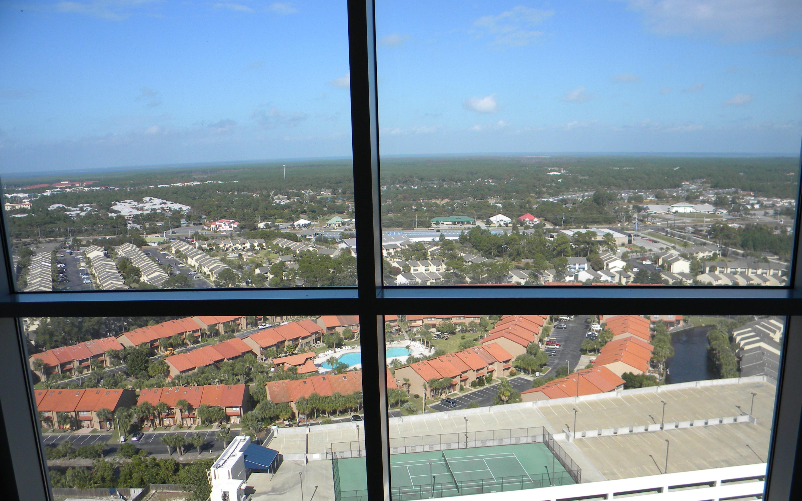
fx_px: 656
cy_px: 281
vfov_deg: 41.8
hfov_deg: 62.9
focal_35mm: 30
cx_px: 403
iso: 83
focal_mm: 5
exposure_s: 1/498
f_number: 3.5
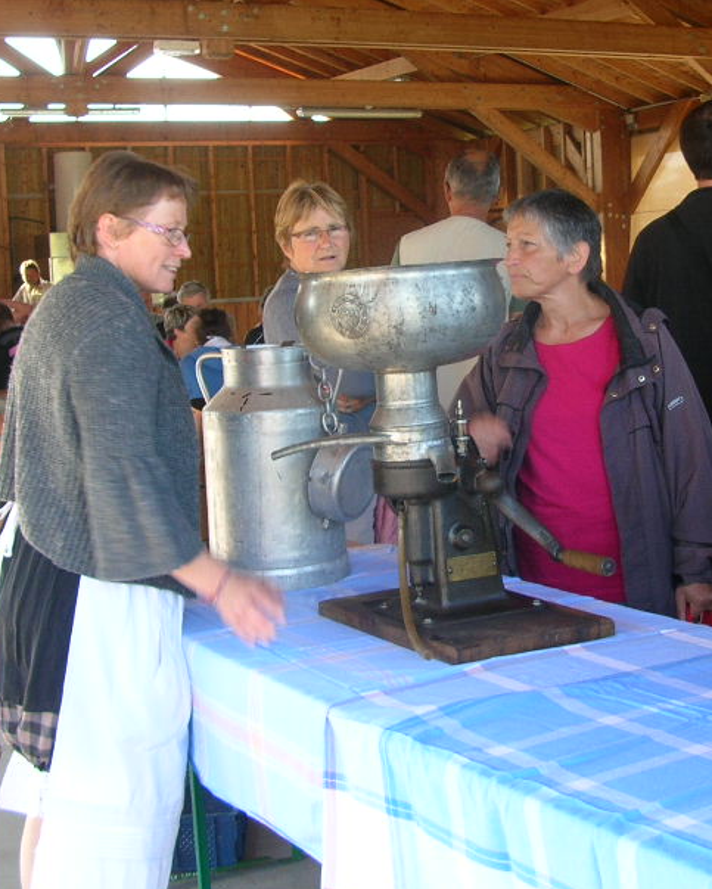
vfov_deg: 32.4
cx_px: 523
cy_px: 352
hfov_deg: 26.0
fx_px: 1527
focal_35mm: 58
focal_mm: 5.8
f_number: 2.8
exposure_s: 1/41.8
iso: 50
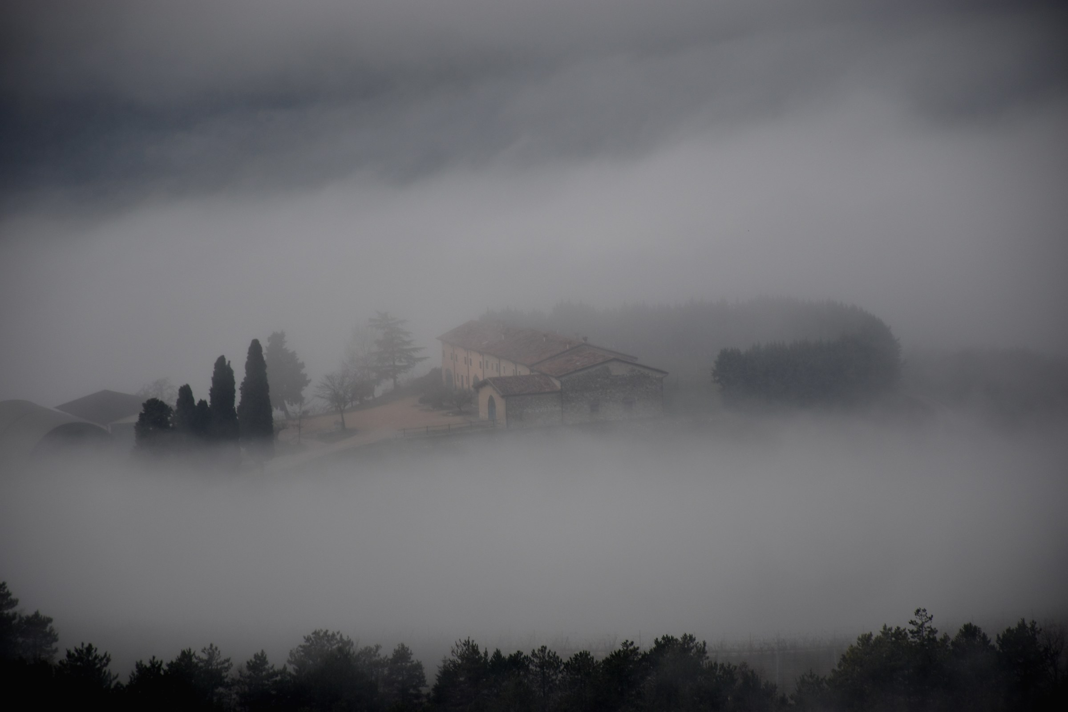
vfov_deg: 6.5
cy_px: 356
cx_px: 534
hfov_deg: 9.8
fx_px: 6230
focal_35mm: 210
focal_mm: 140
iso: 125
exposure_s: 1/100
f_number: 5.6
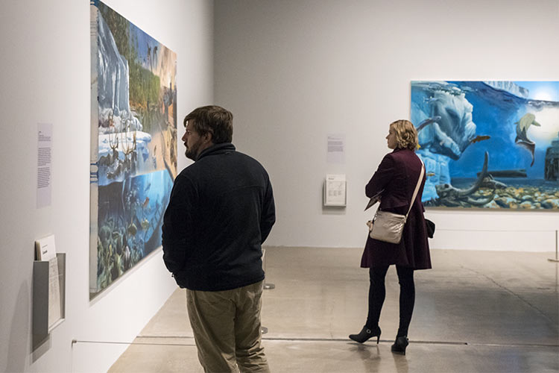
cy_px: 186
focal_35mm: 52
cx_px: 280
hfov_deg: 38.2
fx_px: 807
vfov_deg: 26.0
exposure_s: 1/125
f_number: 7.1
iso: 9000
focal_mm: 52
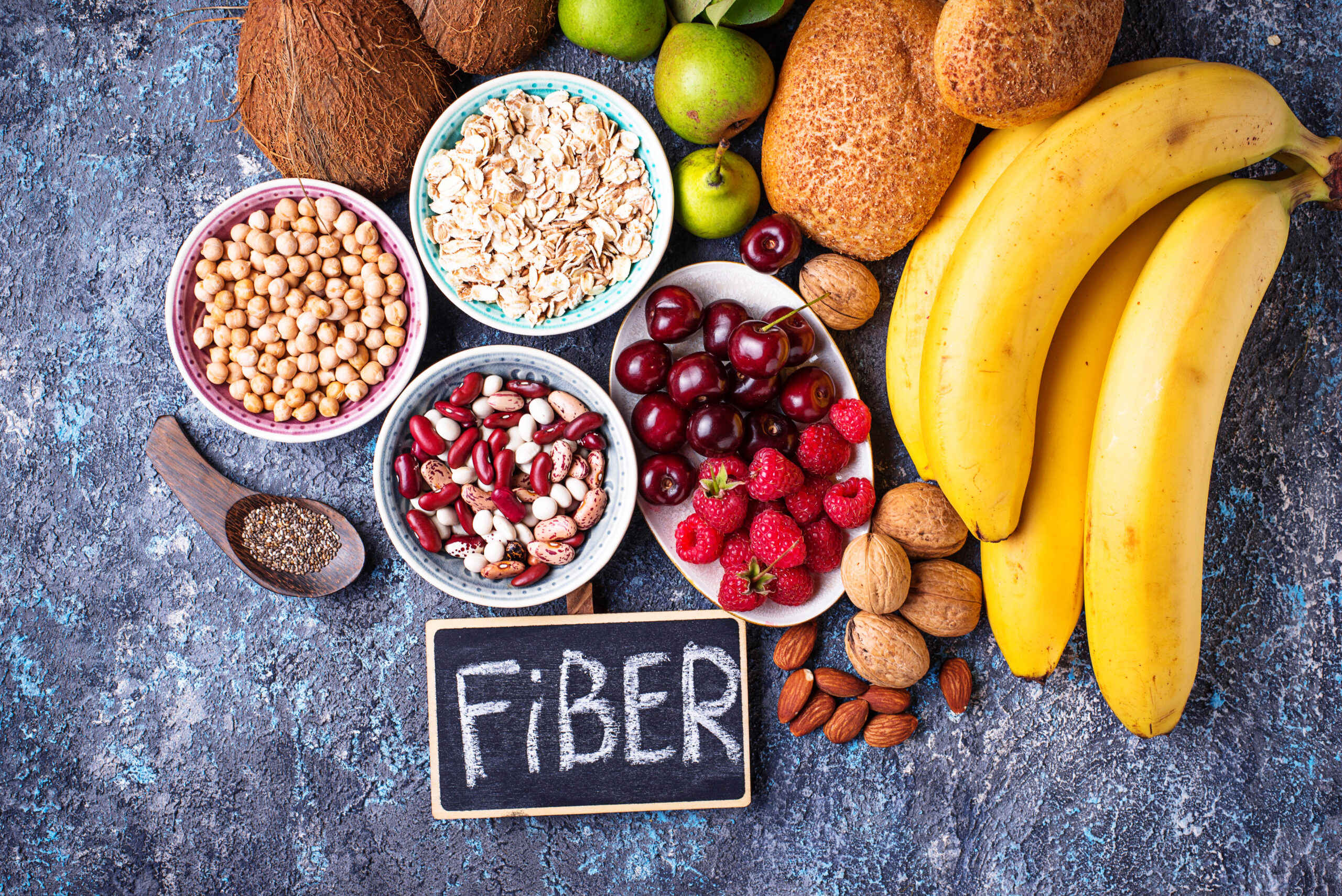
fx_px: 1865
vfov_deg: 27.0
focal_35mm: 50
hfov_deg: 39.6
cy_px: 448
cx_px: 671
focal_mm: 50
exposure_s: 1/100
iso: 100
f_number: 9
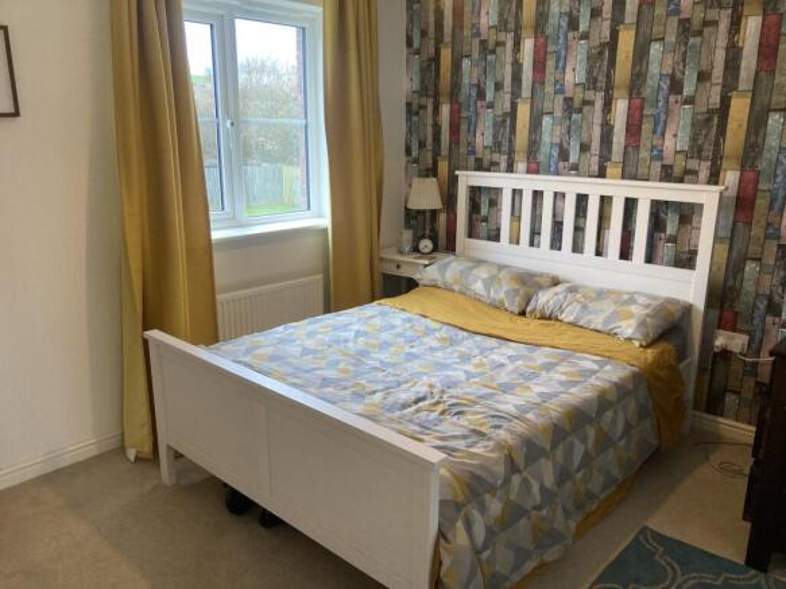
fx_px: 636
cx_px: 393
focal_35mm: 28
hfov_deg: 63.5
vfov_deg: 49.7
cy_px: 294
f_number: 1.8
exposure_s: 1/59
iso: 160
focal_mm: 3.99
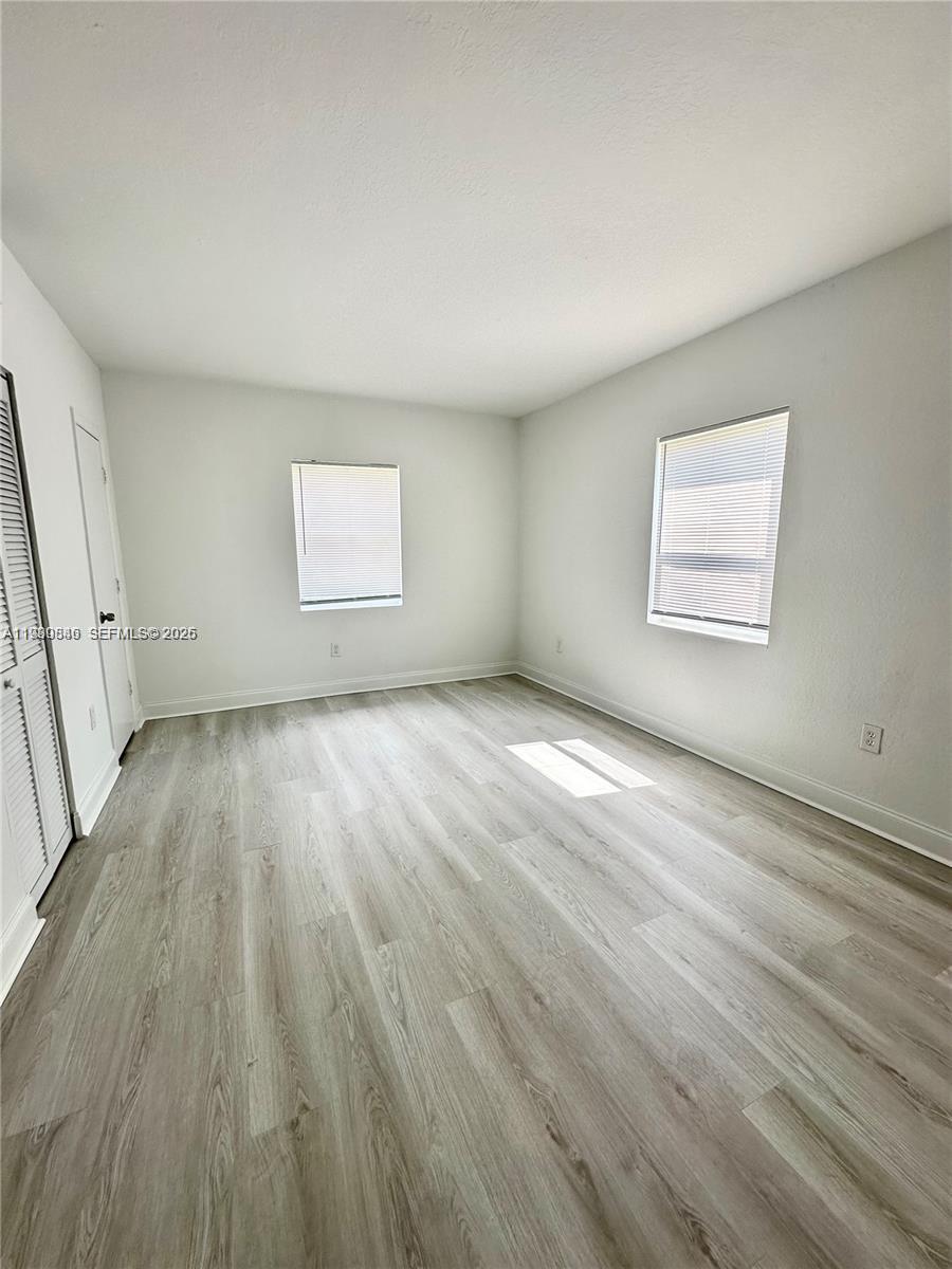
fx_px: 513
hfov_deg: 85.7
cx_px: 476
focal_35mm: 14
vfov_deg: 102.1
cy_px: 634
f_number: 2.2
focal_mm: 2.22
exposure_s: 1/163
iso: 40
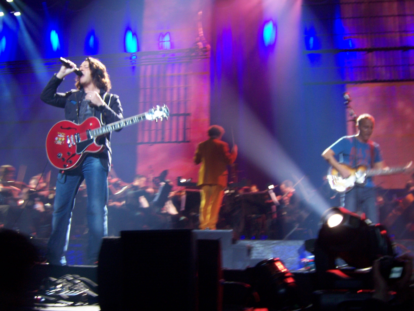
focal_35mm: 45
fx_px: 538
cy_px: 156
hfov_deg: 42.1
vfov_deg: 32.2
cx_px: 207
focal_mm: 7.7
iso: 160
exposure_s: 1/8
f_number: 3.2
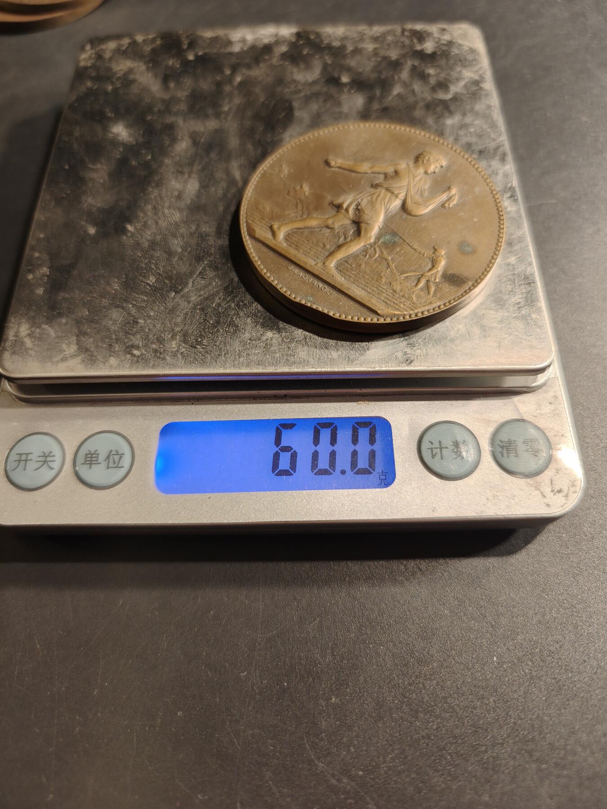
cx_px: 304
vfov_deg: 73.9
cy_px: 404
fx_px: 538
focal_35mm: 23
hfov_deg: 58.9
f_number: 1.6
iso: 200
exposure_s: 1/200
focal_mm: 6.06
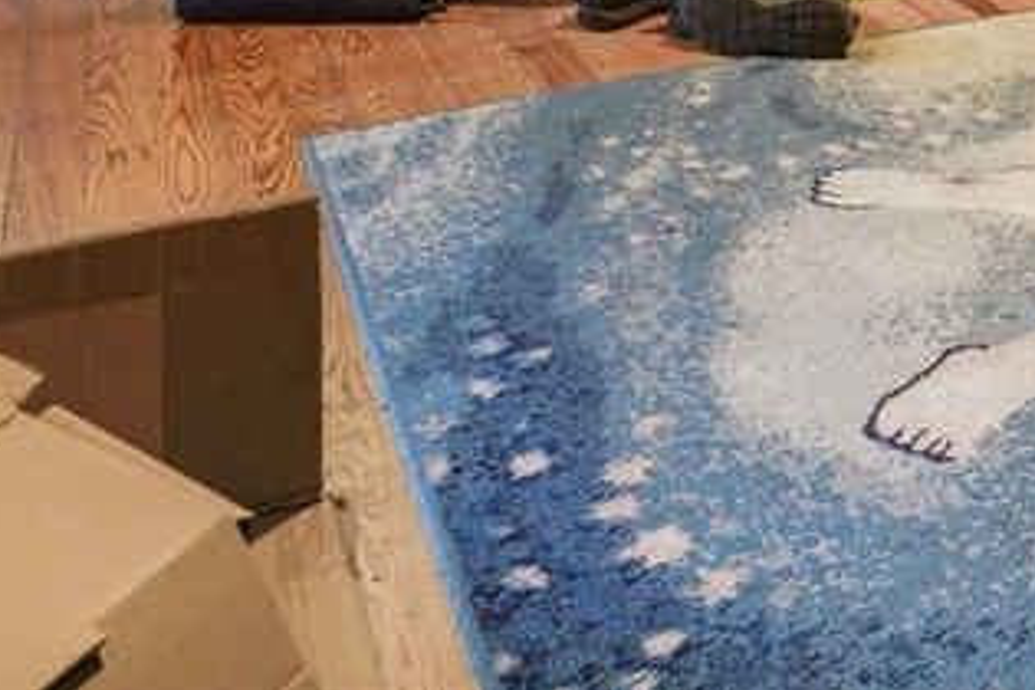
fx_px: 1495
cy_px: -426
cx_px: 973
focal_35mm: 52
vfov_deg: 20.8
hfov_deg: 35.4
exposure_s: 5
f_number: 8
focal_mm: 16
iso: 100
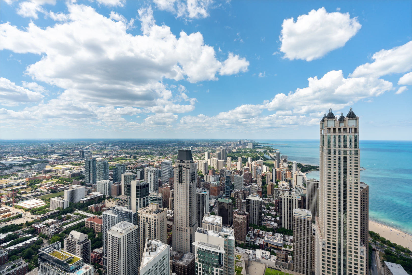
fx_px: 195
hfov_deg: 93.3
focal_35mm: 17
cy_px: 138
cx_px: 206
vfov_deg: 70.5
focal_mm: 17
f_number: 8
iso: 320
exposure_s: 1/100
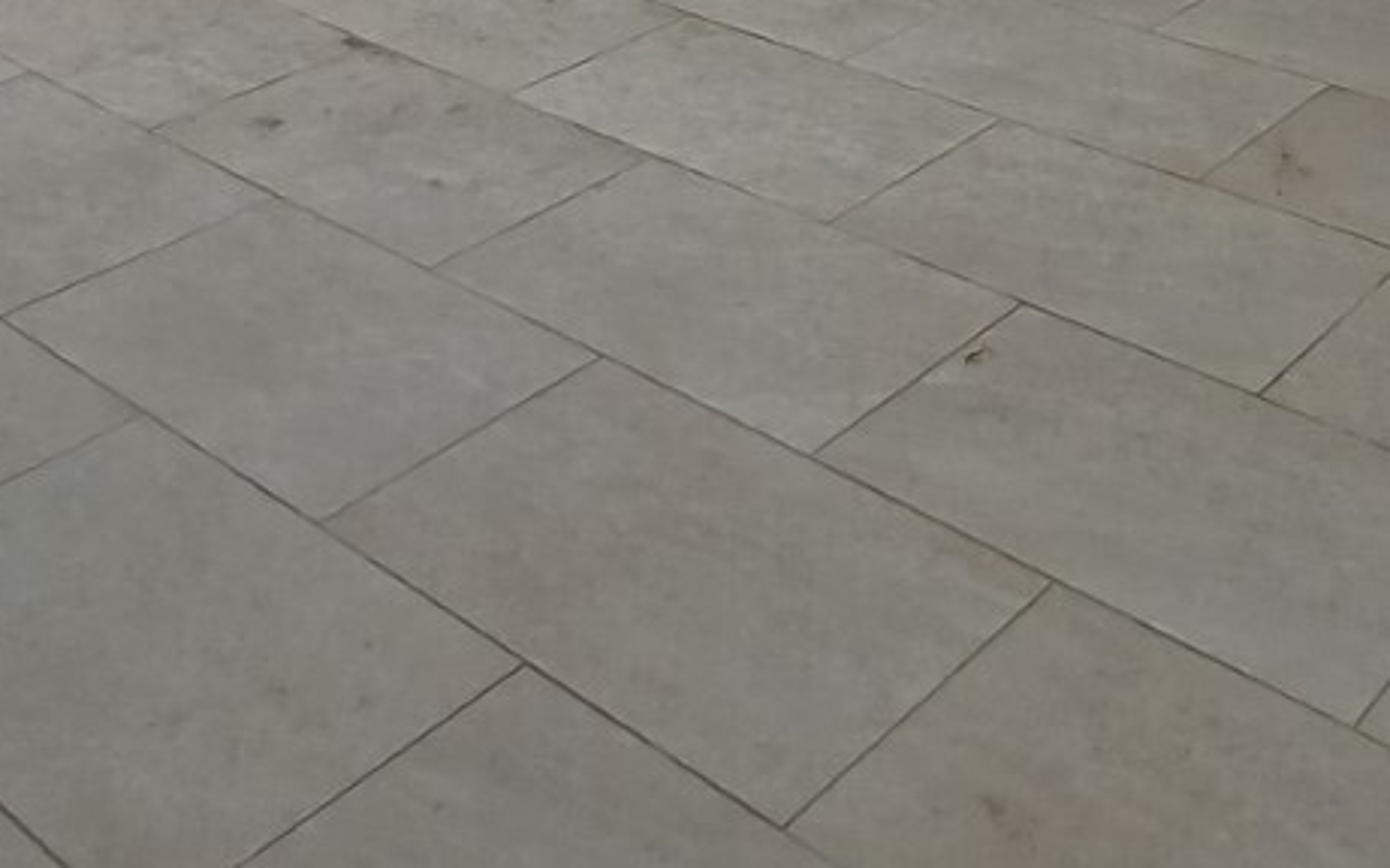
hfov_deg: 35.4
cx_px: 1306
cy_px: -660
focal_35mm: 53
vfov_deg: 19.1
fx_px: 2008
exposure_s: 1/809
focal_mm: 1.64
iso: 40
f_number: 2.2
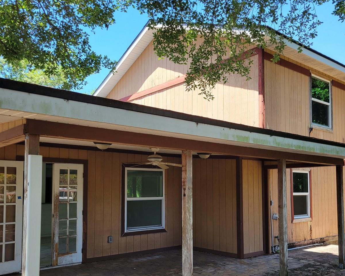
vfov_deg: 43.0
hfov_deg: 52.8
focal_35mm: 34
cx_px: 175
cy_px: 172
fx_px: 347
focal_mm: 5.4
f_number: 1.8
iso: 40
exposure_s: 1/327
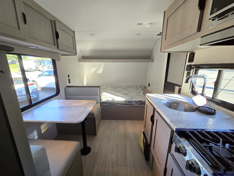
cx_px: 117
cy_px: 88
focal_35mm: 13
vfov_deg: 89.9
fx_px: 88
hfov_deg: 106.2
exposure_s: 1/60
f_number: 2.2
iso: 320
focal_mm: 2.2
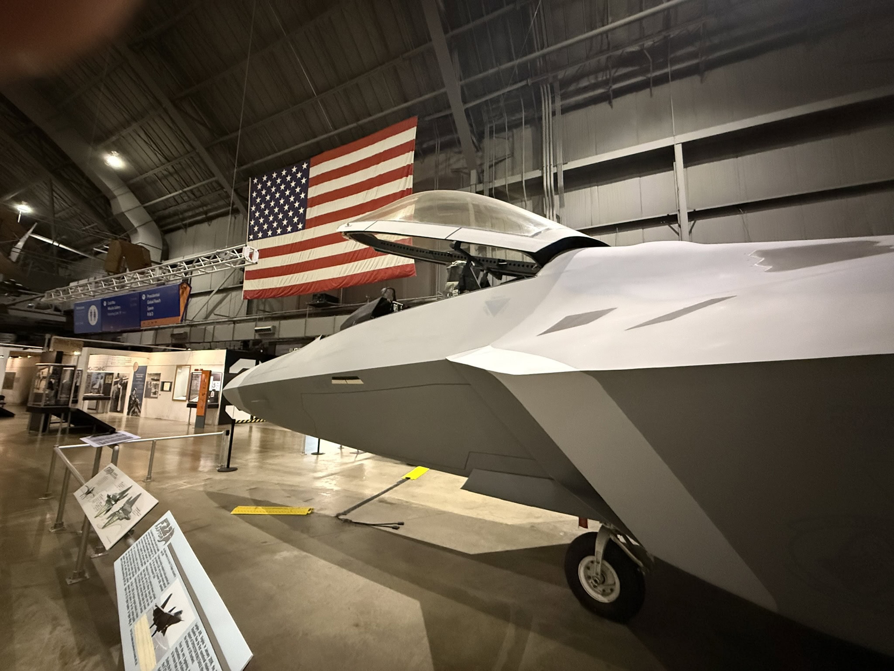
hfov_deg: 102.1
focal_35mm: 14
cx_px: 447
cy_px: 336
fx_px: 362
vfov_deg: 85.7
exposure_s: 1/60
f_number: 2.2
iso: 1600
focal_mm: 2.2
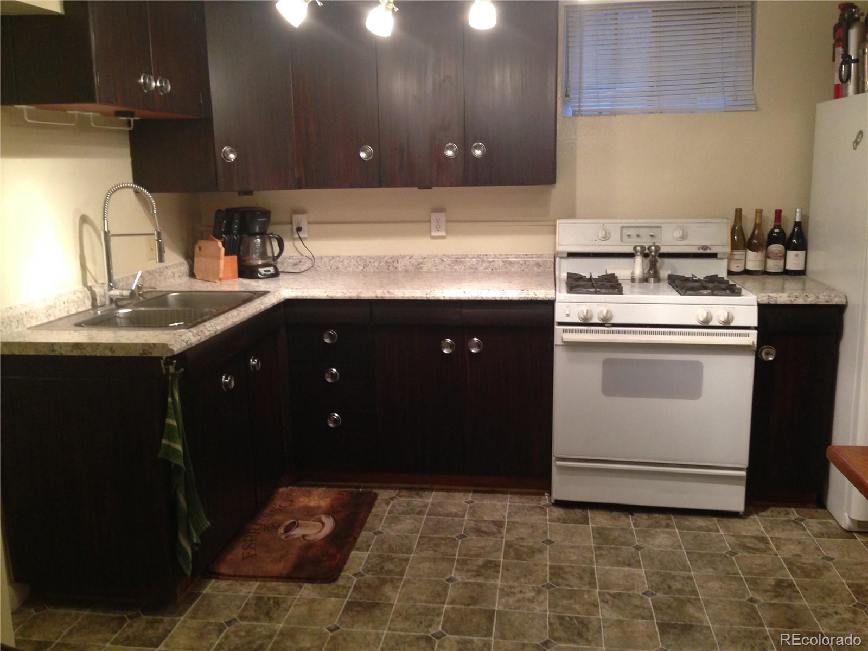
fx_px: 827
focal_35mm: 33
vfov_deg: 42.9
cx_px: 434
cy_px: 326
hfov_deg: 55.4
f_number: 2.4
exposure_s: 1/20
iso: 160
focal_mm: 4.12
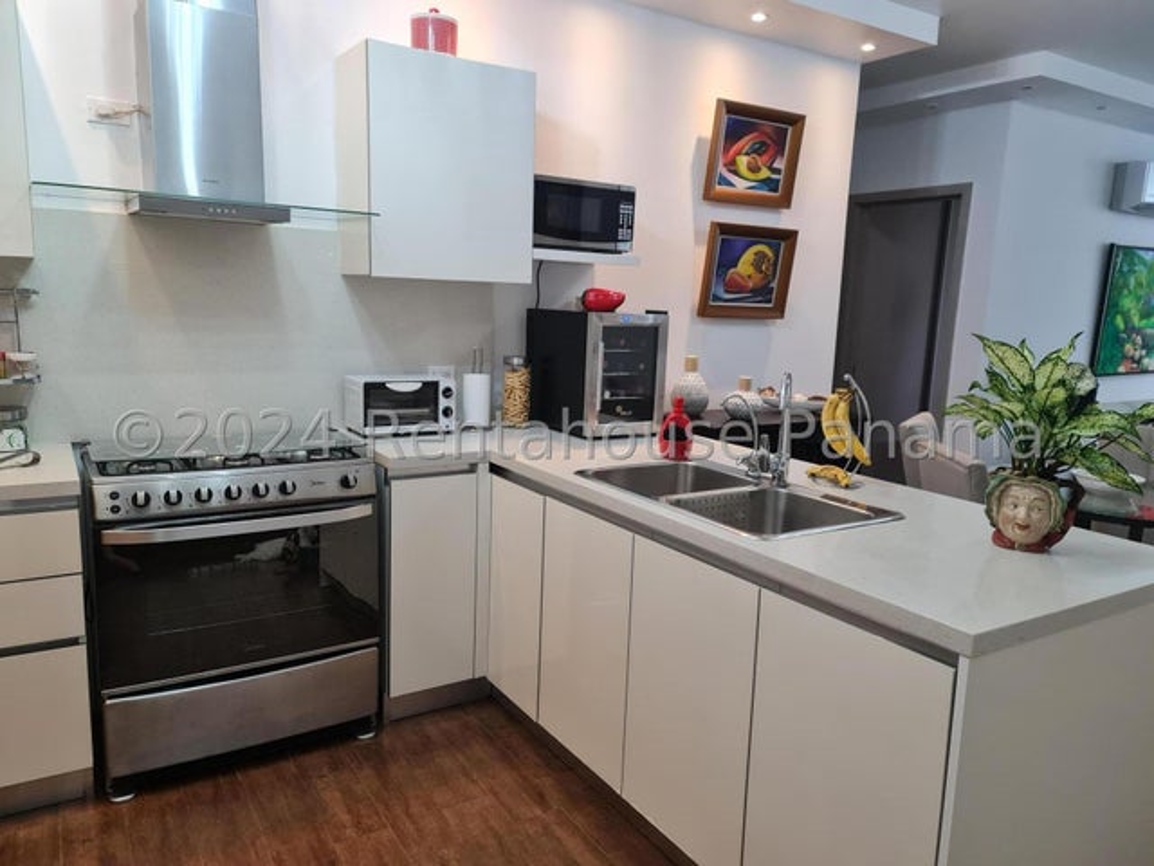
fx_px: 833
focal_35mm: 25
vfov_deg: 54.9
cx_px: 577
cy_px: 433
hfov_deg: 69.4
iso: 200
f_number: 1.8
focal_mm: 7
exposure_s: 1/60
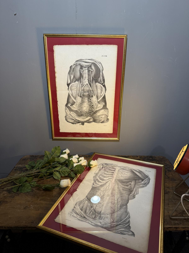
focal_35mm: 24
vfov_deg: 71.6
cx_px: 94
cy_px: 126
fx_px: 175
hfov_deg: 56.8
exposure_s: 1/50
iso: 160
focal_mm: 6.76
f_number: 1.78
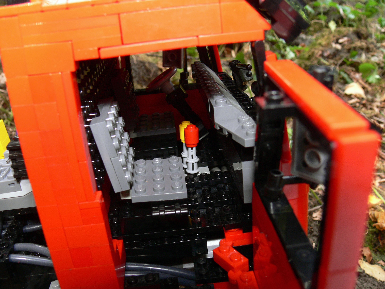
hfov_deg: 52.6
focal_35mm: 35
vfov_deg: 40.7
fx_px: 389
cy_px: 144
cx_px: 192
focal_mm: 7.4
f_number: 4
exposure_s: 1/60
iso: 100
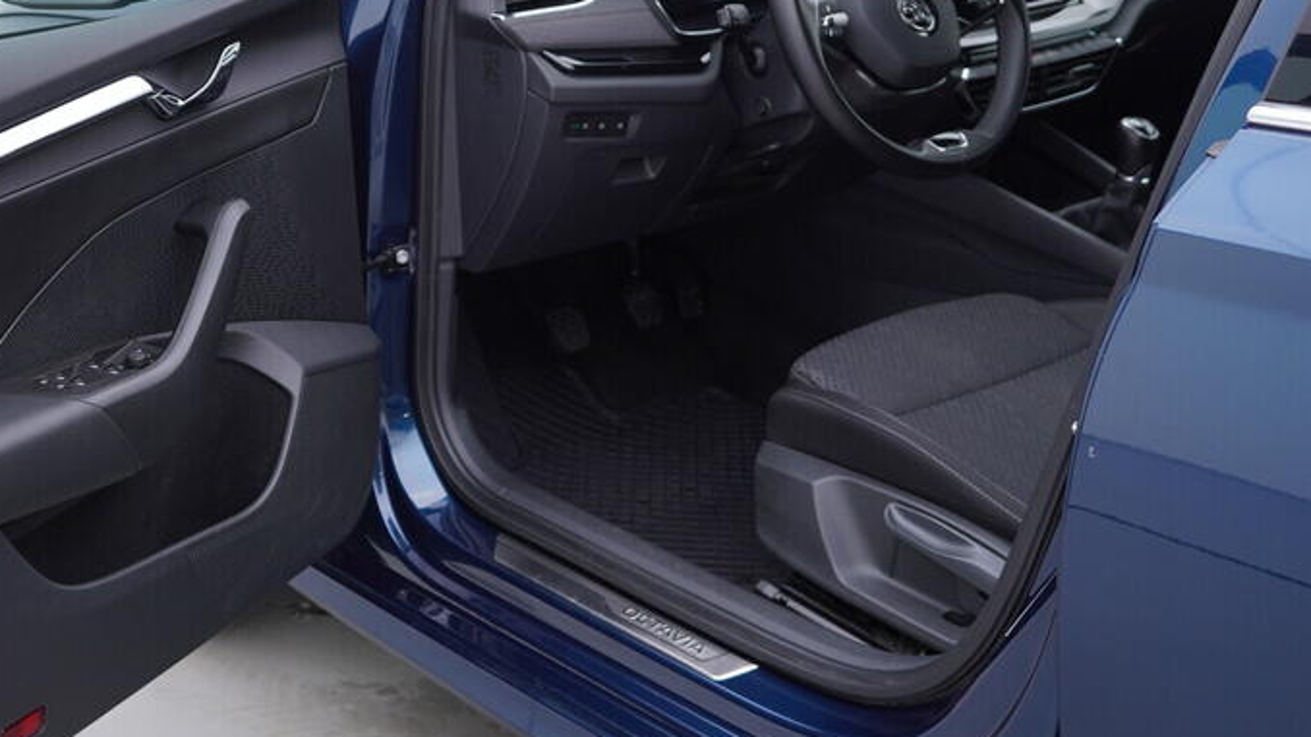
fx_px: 1981
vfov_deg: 20.9
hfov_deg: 36.2
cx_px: 420
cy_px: 202
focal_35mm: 57
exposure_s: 1/60
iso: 125
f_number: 3.5
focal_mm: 24
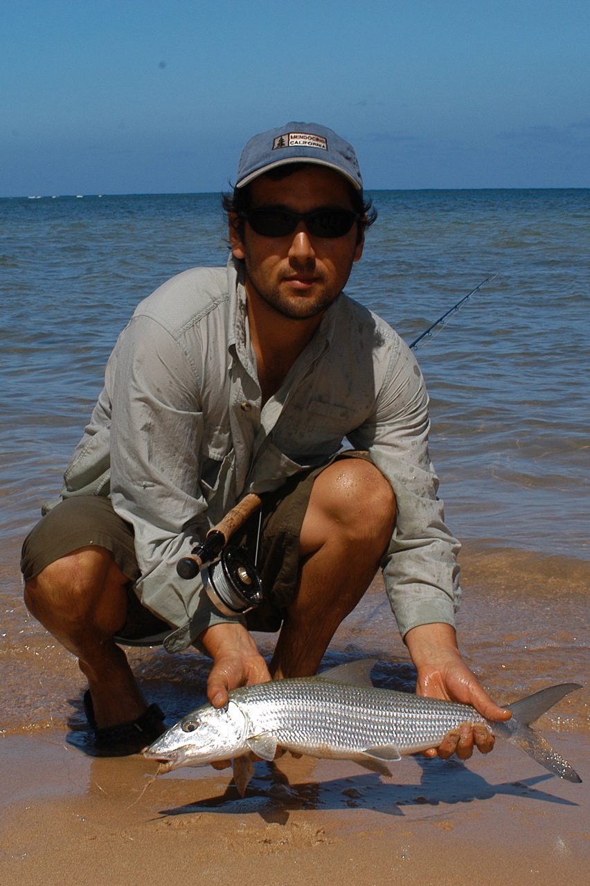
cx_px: 295
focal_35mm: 42
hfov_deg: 31.9
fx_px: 1034
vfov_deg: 46.4
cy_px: 443
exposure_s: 1/180
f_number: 10
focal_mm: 28
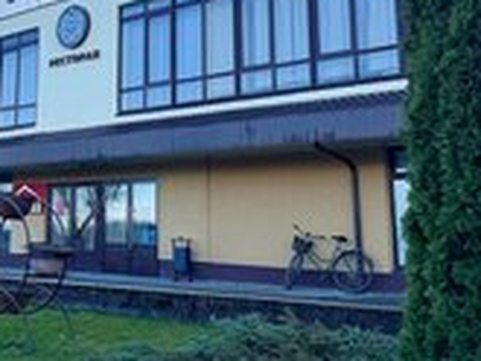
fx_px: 751
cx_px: 63
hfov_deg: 33.9
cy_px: 82
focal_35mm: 54
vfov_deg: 26.6
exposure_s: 1/3247
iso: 80
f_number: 1.78
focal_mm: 6.76
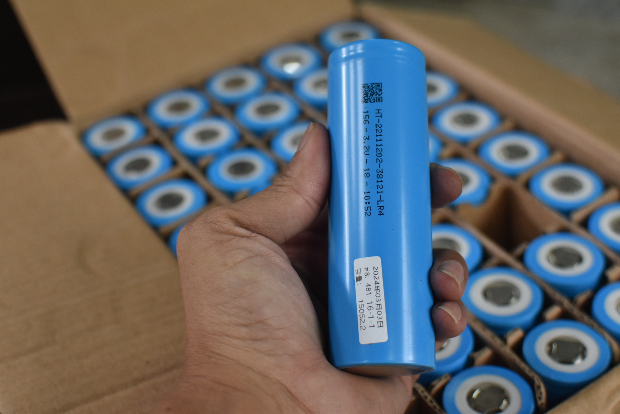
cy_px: 207
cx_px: 310
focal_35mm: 52
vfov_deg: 25.8
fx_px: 904
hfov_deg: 37.9
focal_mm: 35
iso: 1000
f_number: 2.5
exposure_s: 1/80
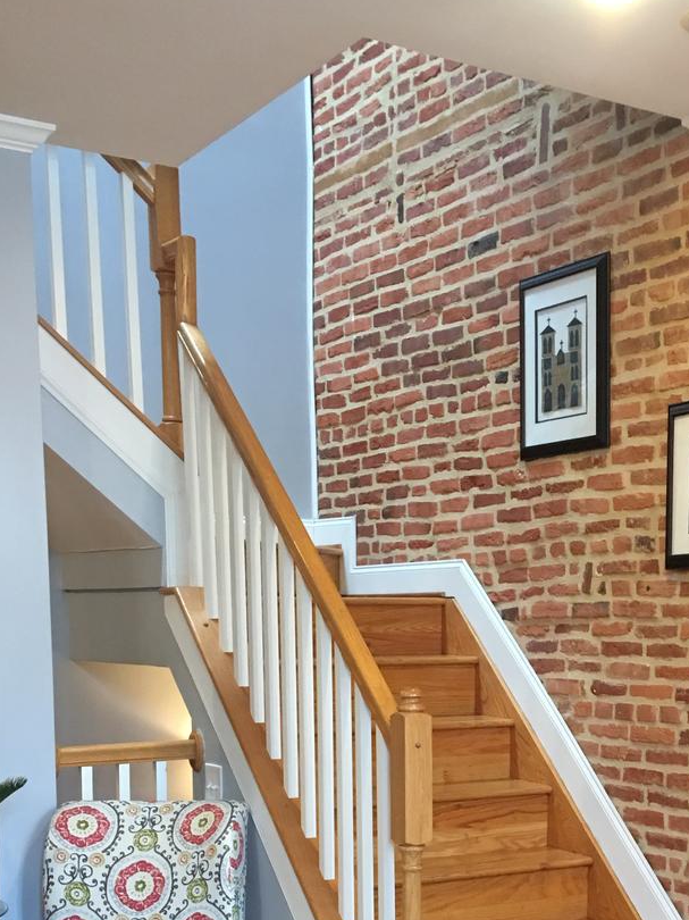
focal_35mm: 55
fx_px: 1460
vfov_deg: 33.7
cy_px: 767
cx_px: 560
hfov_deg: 26.0
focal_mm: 4.15
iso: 64
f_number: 2.2
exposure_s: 1/15
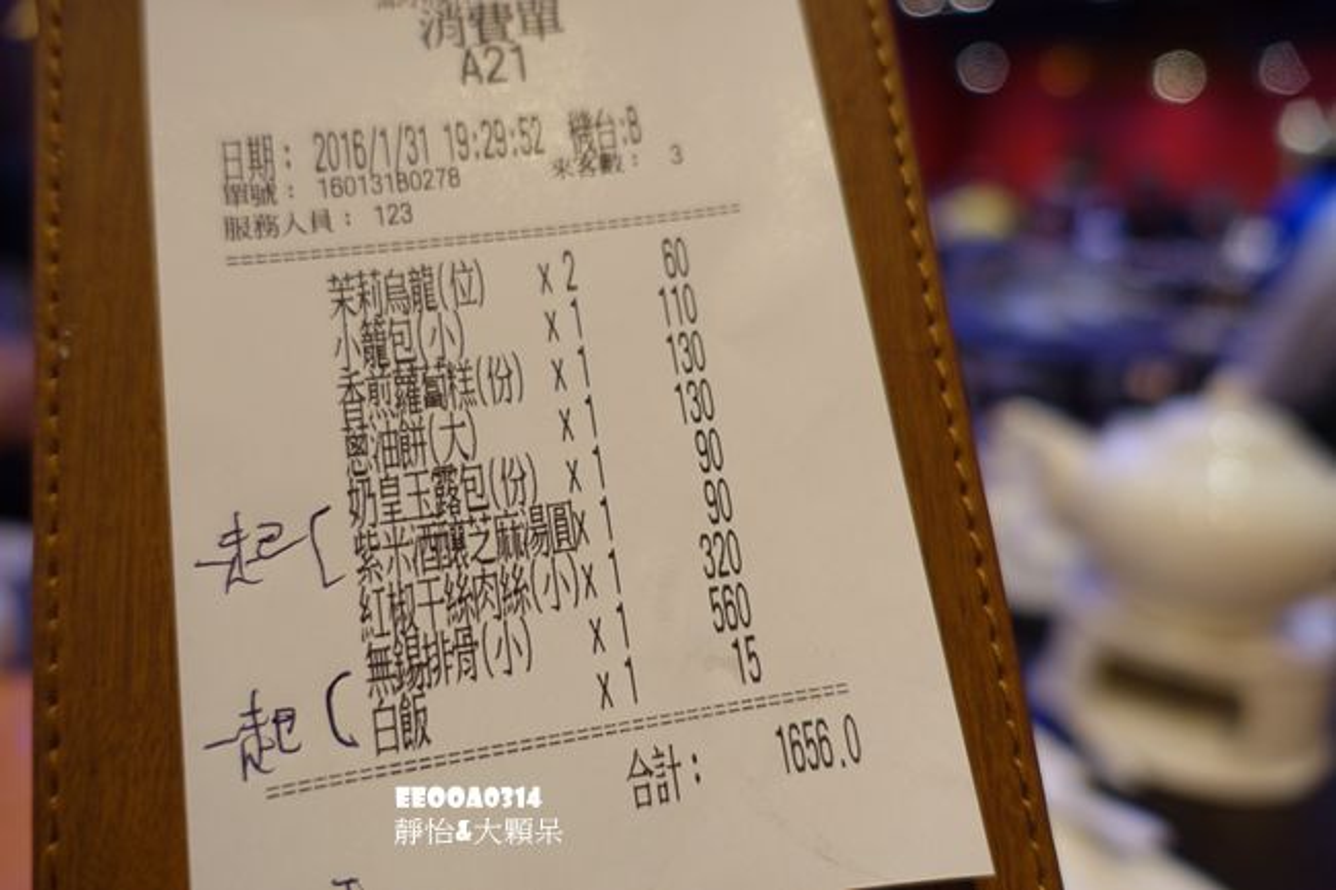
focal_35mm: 24
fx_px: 890
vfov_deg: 53.1
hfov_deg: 73.8
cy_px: 445
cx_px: 668
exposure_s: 1/30
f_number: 1.8
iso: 200
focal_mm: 8.8
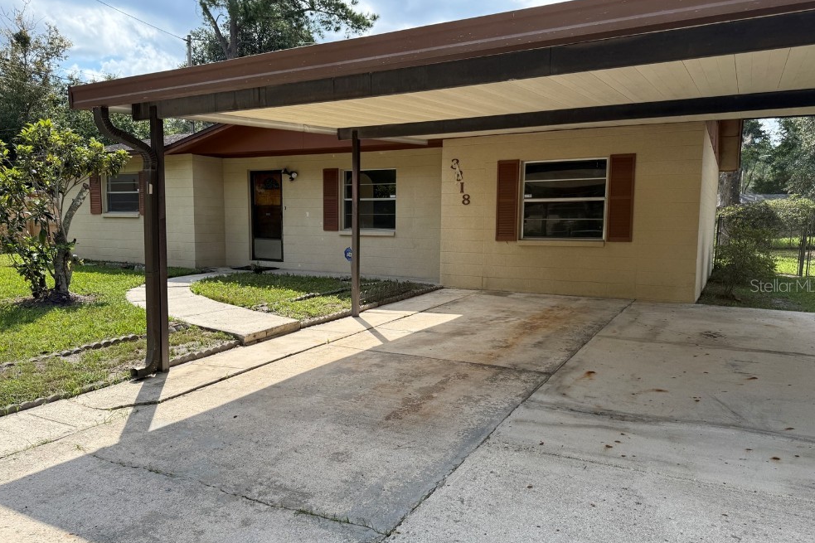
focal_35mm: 26
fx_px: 588
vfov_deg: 49.5
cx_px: 404
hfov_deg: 69.4
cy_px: 285
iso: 80
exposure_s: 1/2611
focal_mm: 6.76
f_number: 1.78
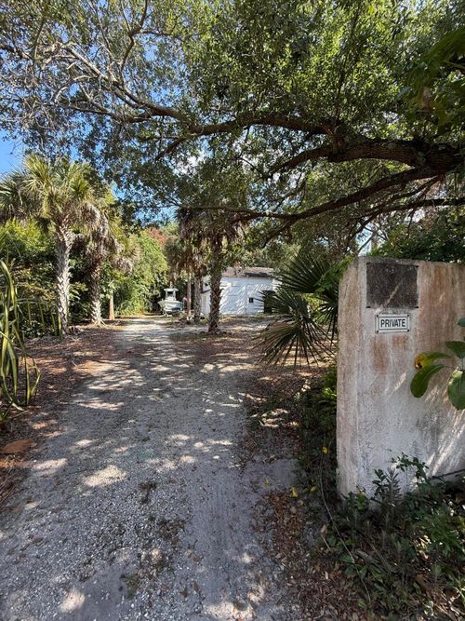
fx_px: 251
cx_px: 232
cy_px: 310
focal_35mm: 14
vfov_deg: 102.1
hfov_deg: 85.7
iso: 64
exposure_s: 1/351
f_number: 2.2
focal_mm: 2.22
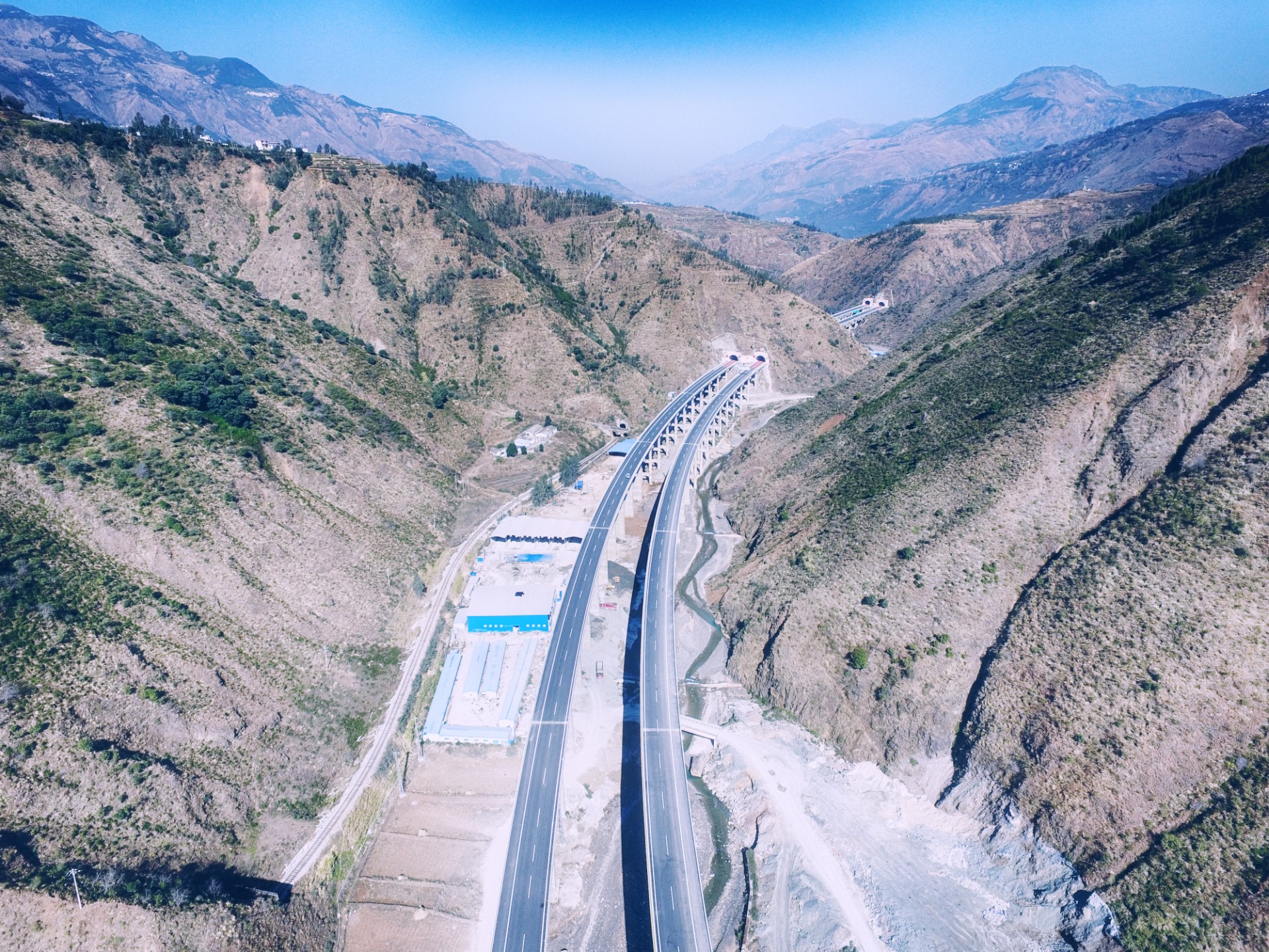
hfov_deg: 81.7
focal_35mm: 20
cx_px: 634
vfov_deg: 66.0
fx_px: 733
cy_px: 476
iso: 100
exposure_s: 1/1030
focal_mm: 3.61
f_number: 2.8
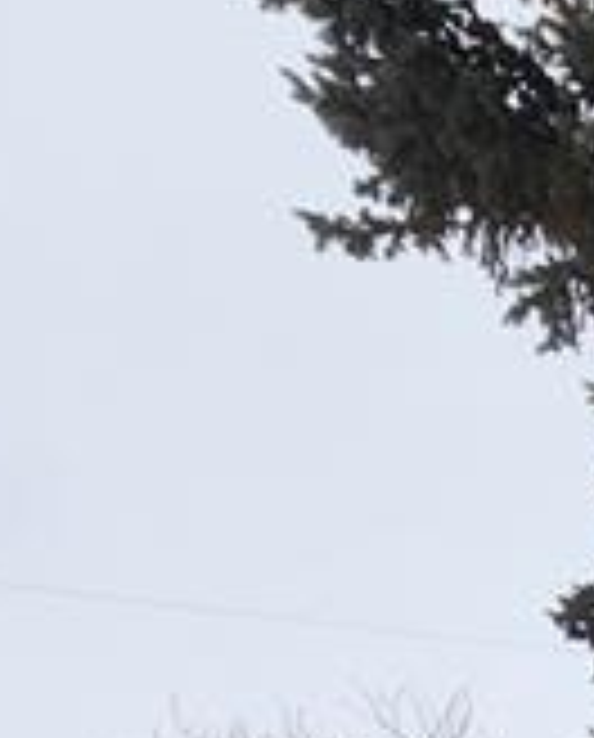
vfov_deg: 20.4
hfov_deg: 11.2
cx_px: 1809
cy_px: 1125
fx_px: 1730
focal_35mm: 79
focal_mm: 1.74
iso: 40
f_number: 2.2
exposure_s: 1/1584
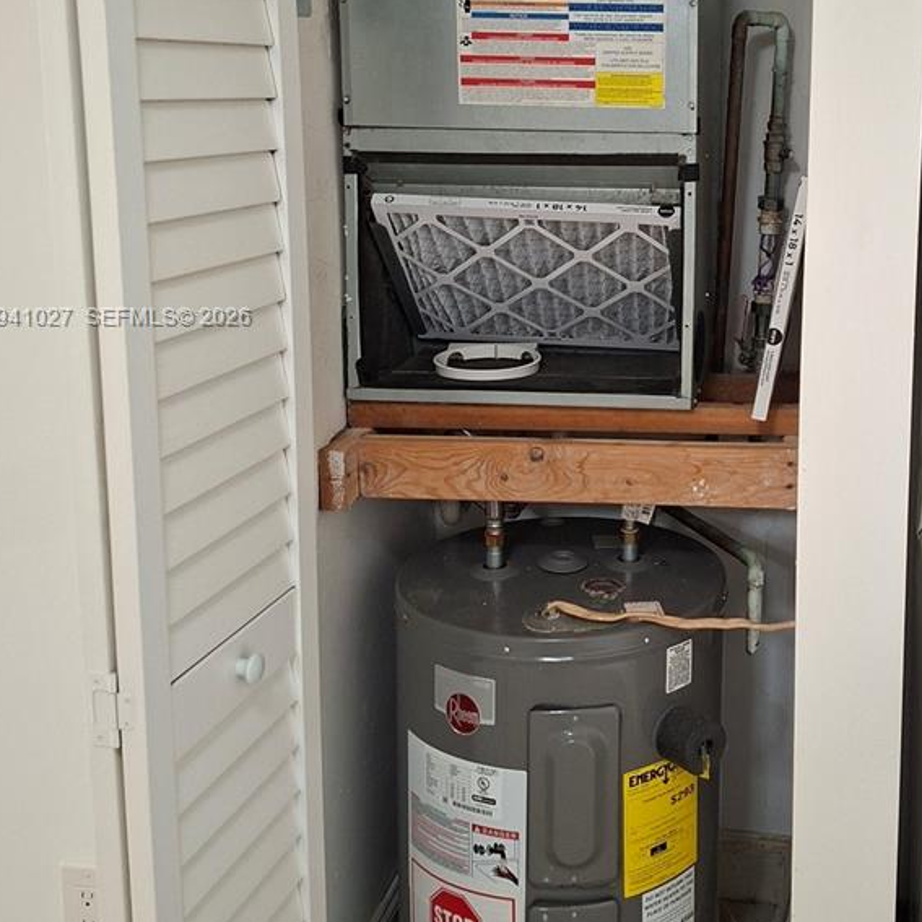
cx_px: 681
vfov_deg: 38.8
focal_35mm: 43
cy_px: 319
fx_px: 1296
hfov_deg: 38.3
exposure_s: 1/60
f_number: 1.8
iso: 250
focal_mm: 5.54
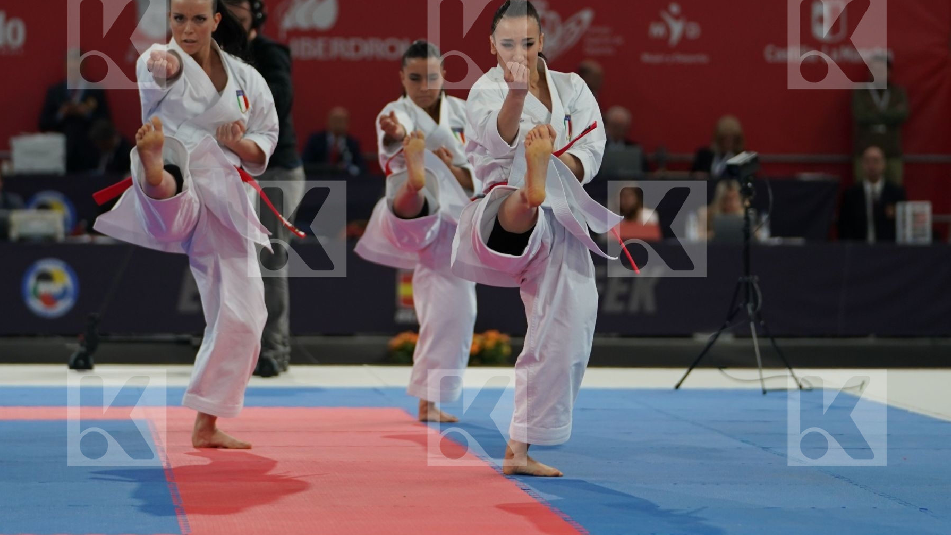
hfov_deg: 10.9
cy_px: 229
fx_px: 4968
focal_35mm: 197
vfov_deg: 6.2
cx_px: 477
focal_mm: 125
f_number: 2.8
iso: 640
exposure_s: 1/500
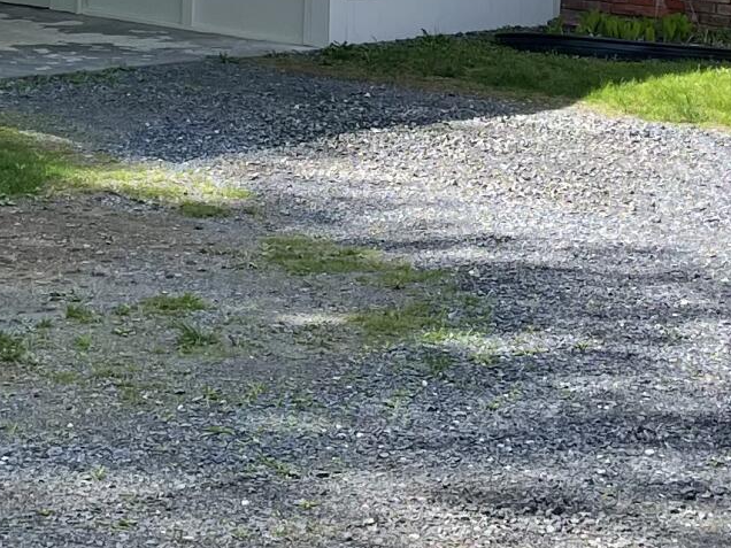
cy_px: -248
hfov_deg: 16.7
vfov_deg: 12.0
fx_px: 2492
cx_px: 253
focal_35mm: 118
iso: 32
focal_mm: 5.1
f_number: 1.6
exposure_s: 1/1109
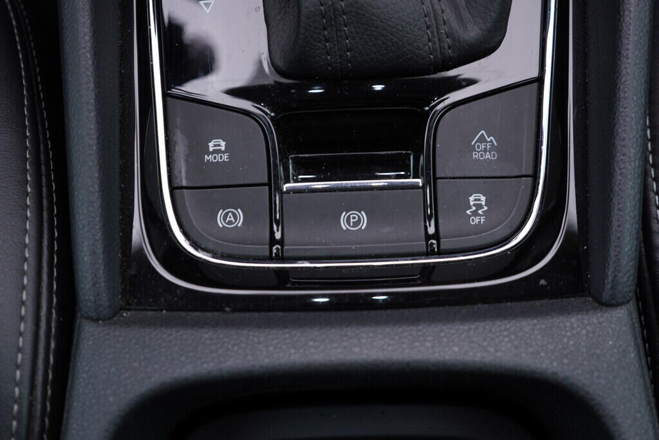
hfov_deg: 53.1
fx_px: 659
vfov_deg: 36.9
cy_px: 220
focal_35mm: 36
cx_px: 330
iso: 160
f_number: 2.8
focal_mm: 24
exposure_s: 1/40
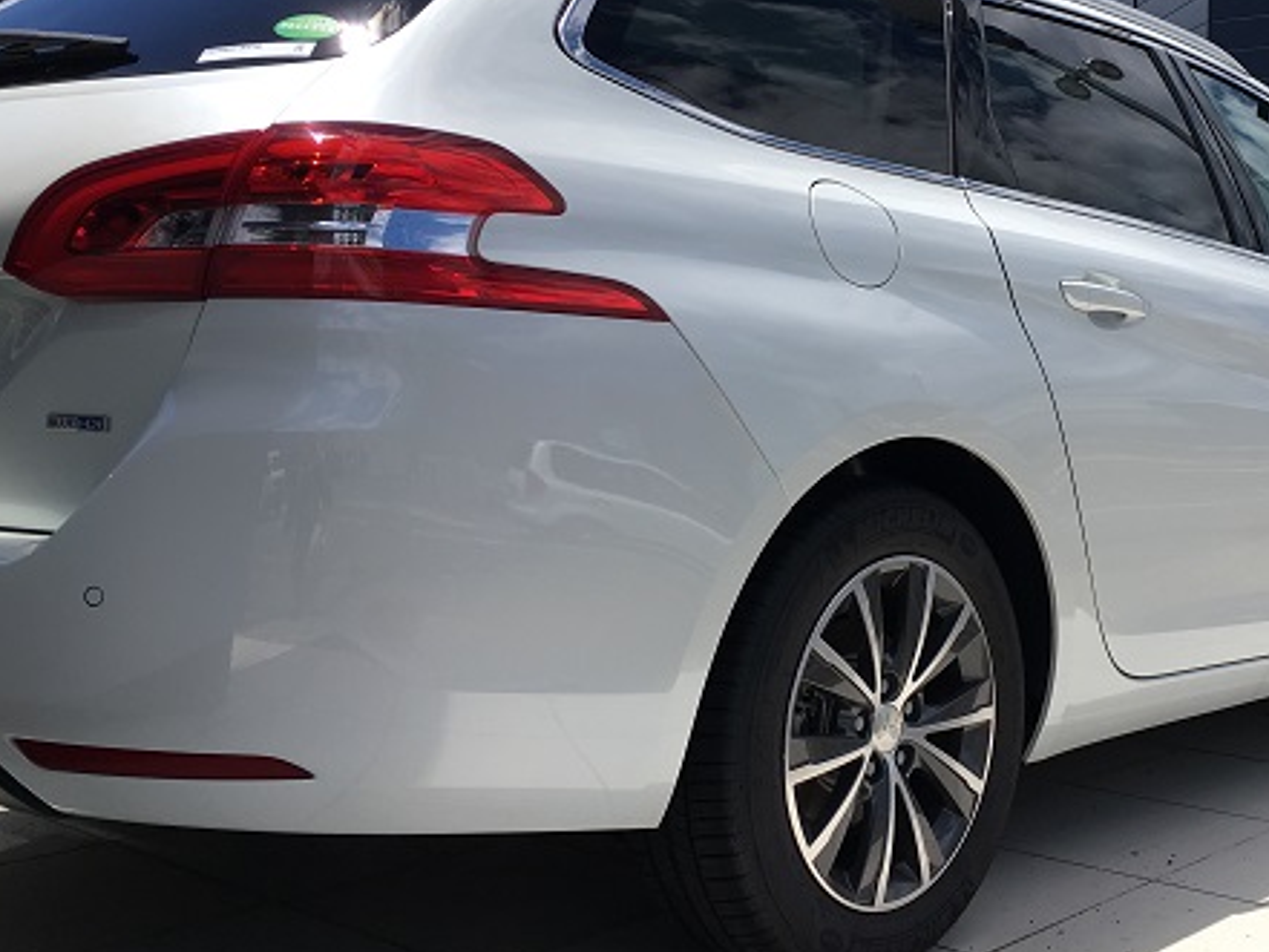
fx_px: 1687
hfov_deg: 40.4
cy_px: 344
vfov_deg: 31.4
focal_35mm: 46
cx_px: 906
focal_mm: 4.15
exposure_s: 1/1972
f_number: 2.2
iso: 25
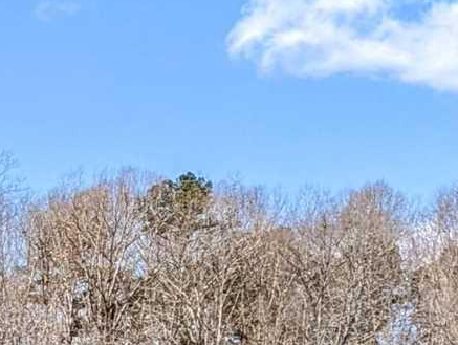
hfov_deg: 9.0
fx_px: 2226
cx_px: -999
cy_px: 522
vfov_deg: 8.6
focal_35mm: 168
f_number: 1.85
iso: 45
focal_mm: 6.81
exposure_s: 1/1715
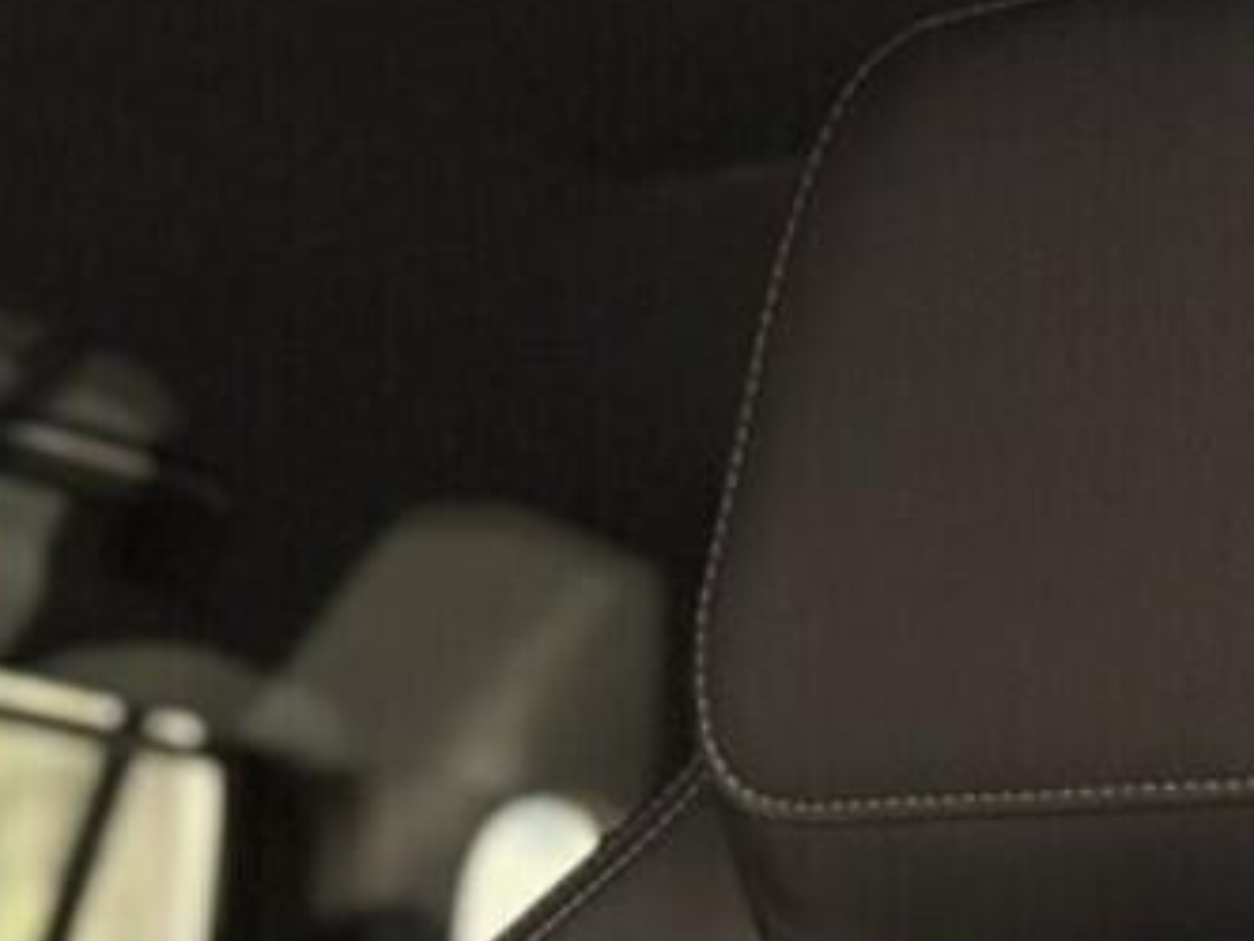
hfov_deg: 18.9
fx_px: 3768
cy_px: 1863
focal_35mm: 104
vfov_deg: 12.6
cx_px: 491
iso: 320
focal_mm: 6.76
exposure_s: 1/60
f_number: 1.78
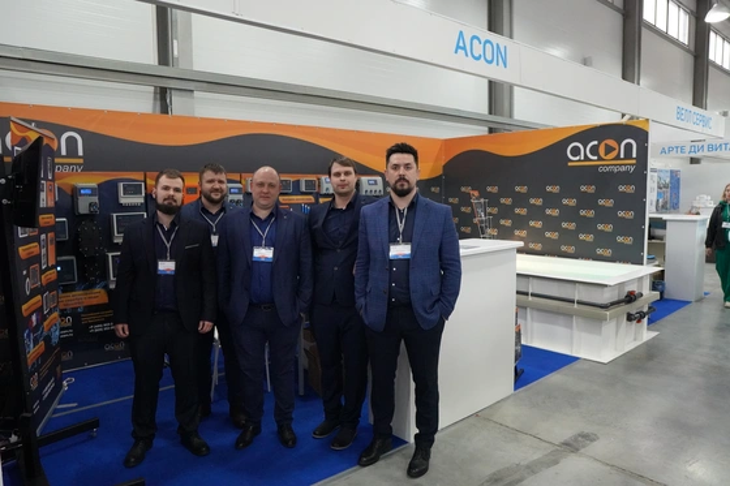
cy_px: 243
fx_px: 486
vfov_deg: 53.1
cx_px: 365
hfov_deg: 73.8
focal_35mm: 24
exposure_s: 1/160
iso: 5000
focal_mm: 16
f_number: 4
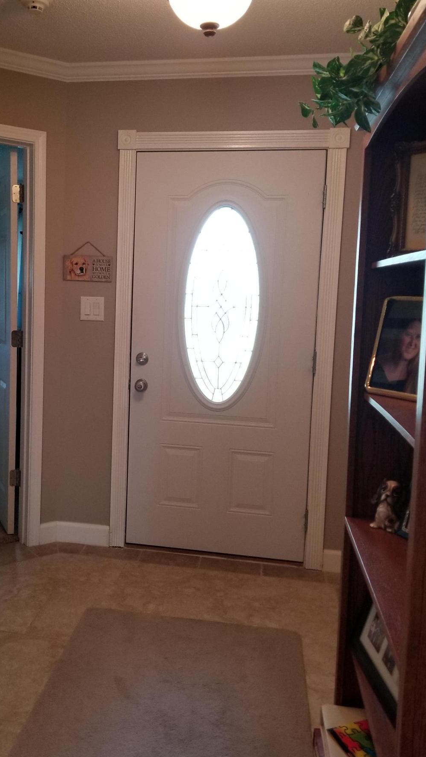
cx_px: 118
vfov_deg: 60.9
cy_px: 352
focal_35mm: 32
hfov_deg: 36.0
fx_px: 642
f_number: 1.7
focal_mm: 4.25
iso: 160
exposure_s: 1/40
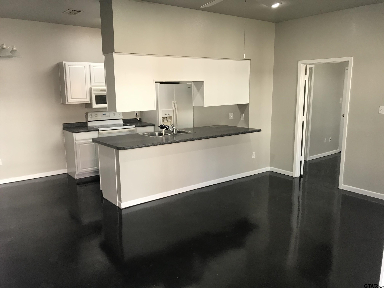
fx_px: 311
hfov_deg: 63.4
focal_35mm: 28
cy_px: 144
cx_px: 192
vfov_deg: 49.7
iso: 25
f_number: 1.8
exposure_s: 1/40
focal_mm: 3.99
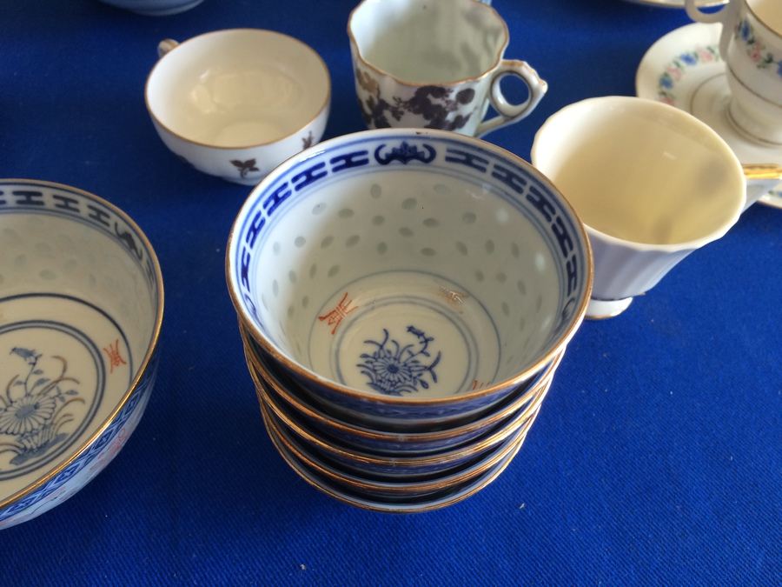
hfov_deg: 61.7
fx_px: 655
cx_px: 391
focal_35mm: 29
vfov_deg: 48.2
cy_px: 294
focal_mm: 4.15
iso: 64
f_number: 2.2
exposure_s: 1/30
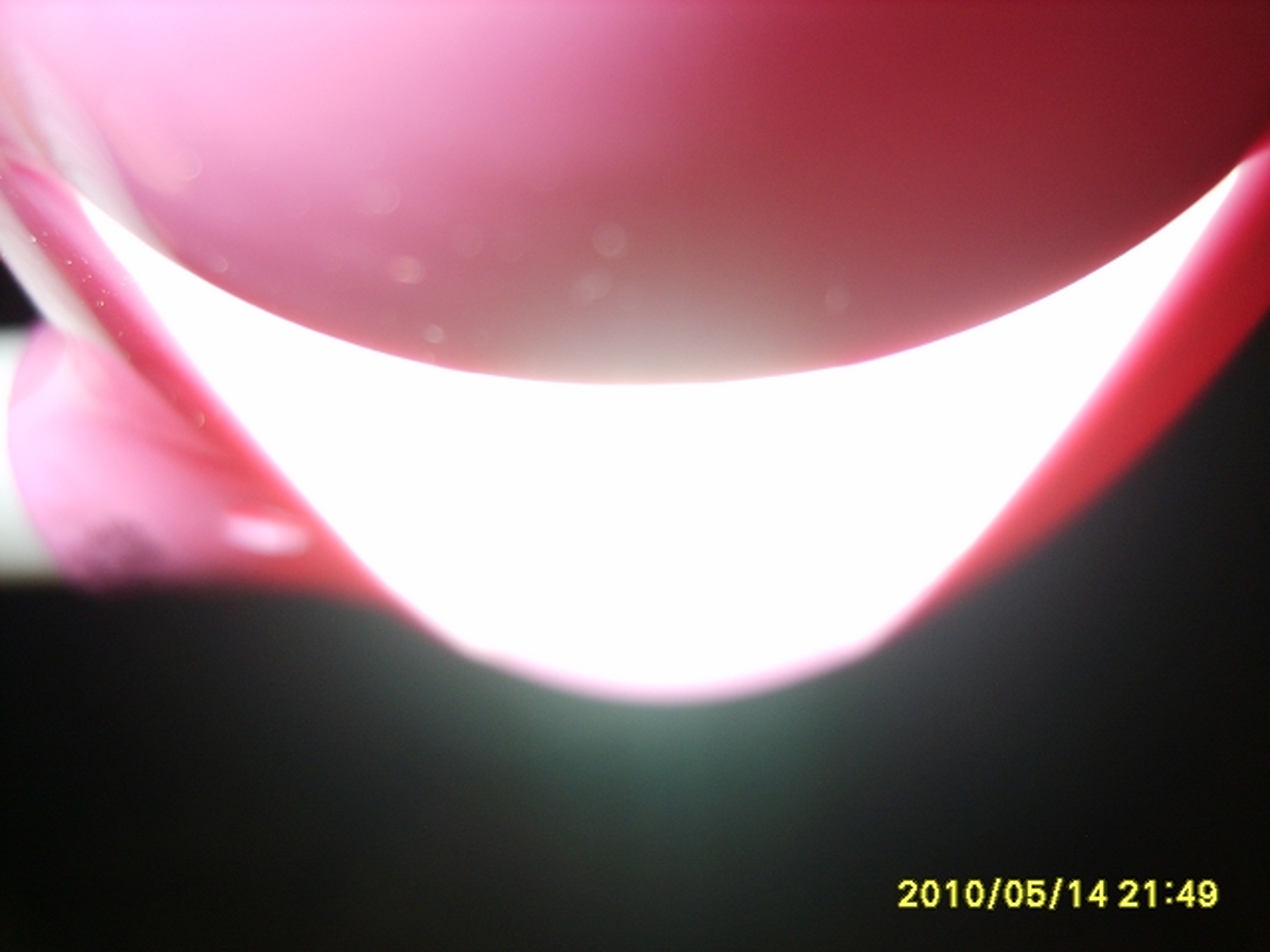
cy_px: 476
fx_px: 1284
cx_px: 635
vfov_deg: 40.7
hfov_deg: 52.6
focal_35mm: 35
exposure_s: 1/30
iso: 100
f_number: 2.8
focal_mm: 7.4
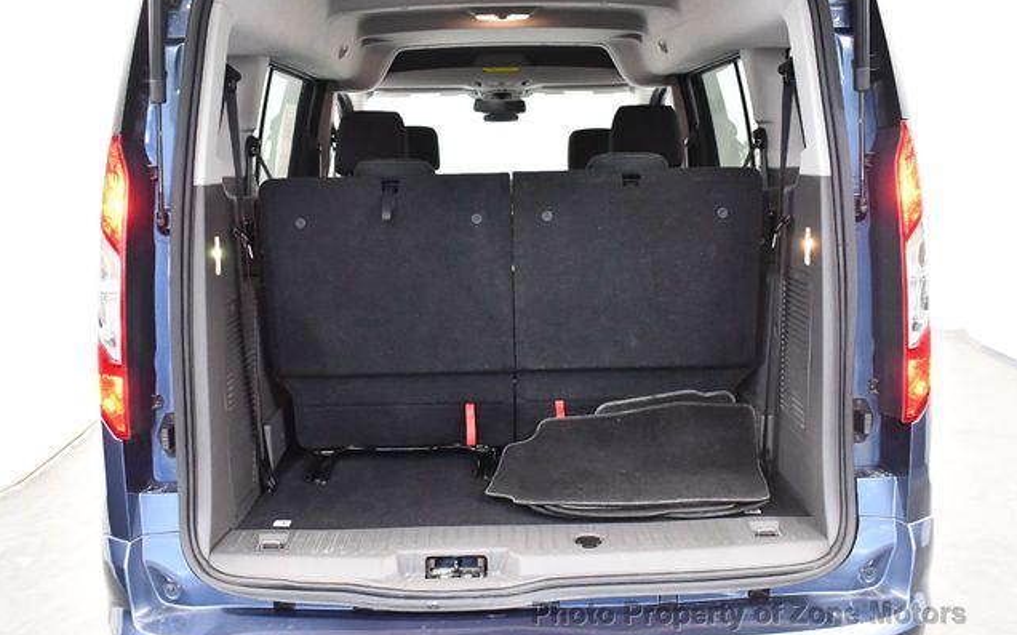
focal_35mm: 37
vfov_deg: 34.4
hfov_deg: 52.8
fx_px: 1025
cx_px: 508
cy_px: 302
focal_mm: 18
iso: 4000
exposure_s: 1/60
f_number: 3.5
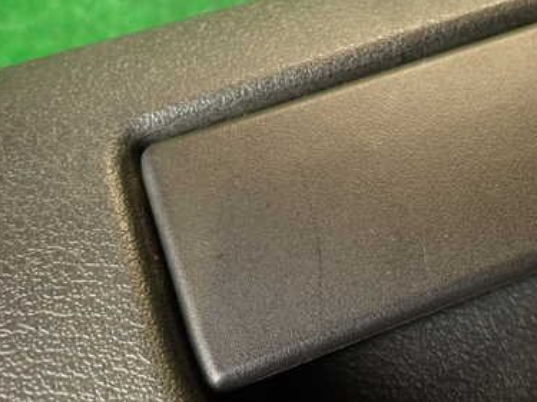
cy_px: 206
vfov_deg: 35.9
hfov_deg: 45.3
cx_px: 398
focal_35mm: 40
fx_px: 620
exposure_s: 1/30
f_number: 2
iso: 200
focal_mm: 4.5
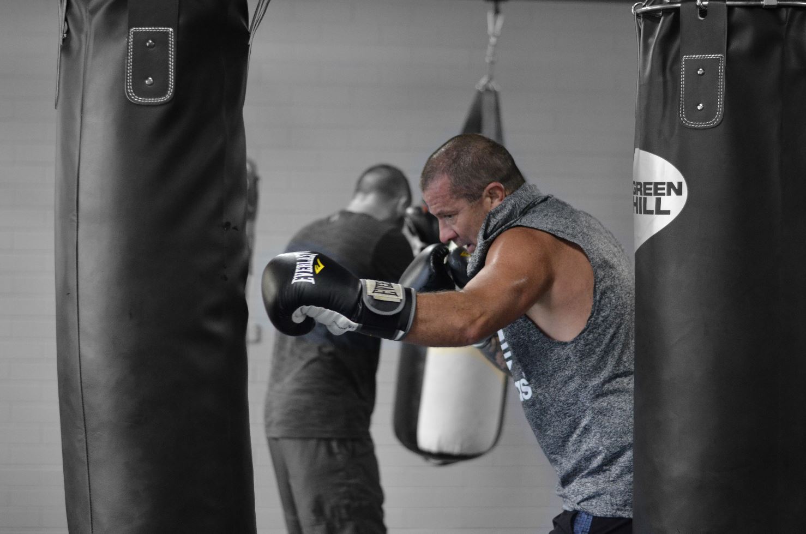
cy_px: 267
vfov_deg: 18.1
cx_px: 403
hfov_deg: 27.0
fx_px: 1676
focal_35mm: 75
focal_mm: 50
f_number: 1.8
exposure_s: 1/640
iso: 2000
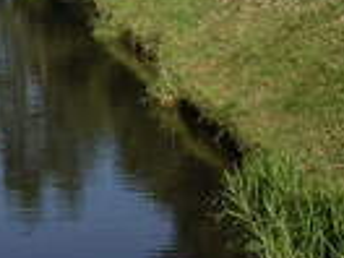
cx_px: -57
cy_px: -152
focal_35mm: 132
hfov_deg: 14.5
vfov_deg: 10.7
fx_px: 1312
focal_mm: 5.8
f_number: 5.6
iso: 100
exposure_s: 1/234
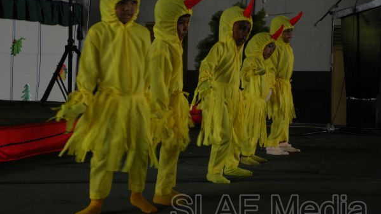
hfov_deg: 25.9
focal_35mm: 82
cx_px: 190
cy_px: 98
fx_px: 828
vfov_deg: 14.7
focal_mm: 13.4
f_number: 6.3
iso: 114
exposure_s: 1/56.7
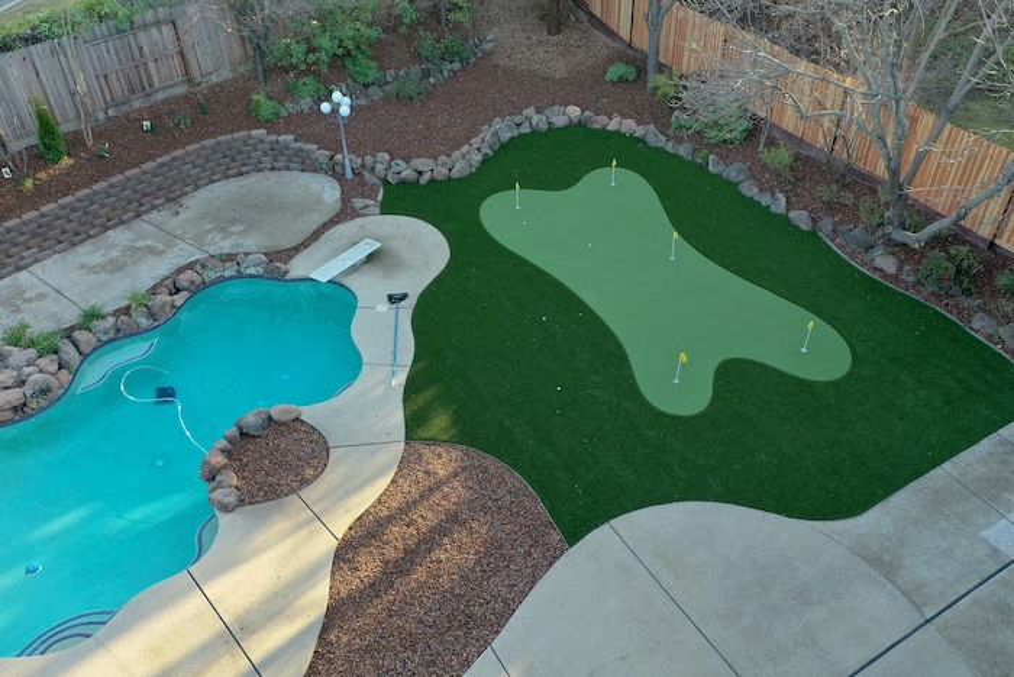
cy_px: 338
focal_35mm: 28
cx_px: 507
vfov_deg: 46.4
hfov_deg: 65.5
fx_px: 789
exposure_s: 1/50
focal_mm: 10.26
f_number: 3.5
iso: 100
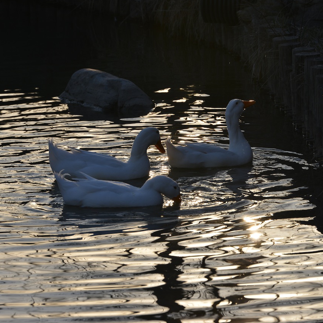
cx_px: 217
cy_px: 161
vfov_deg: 6.8
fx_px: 2703
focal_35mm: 256
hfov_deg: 6.8
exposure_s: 1/400
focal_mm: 200
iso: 200
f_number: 10
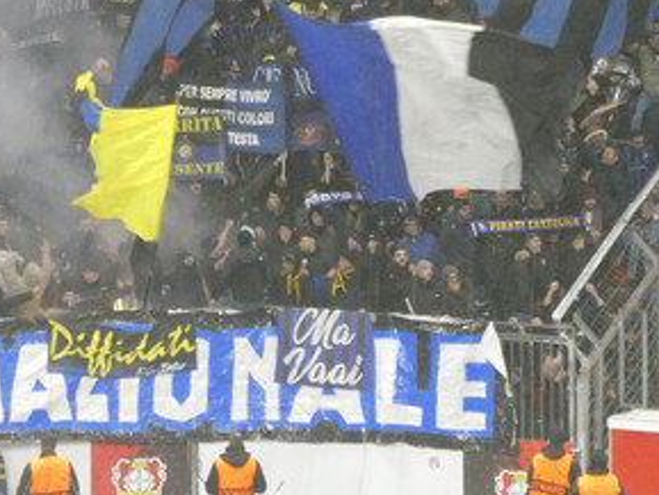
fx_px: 10532
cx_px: 82
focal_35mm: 553
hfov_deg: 3.6
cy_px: 27
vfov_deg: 2.7
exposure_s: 1/80
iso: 1000
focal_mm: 44.8
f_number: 5.6
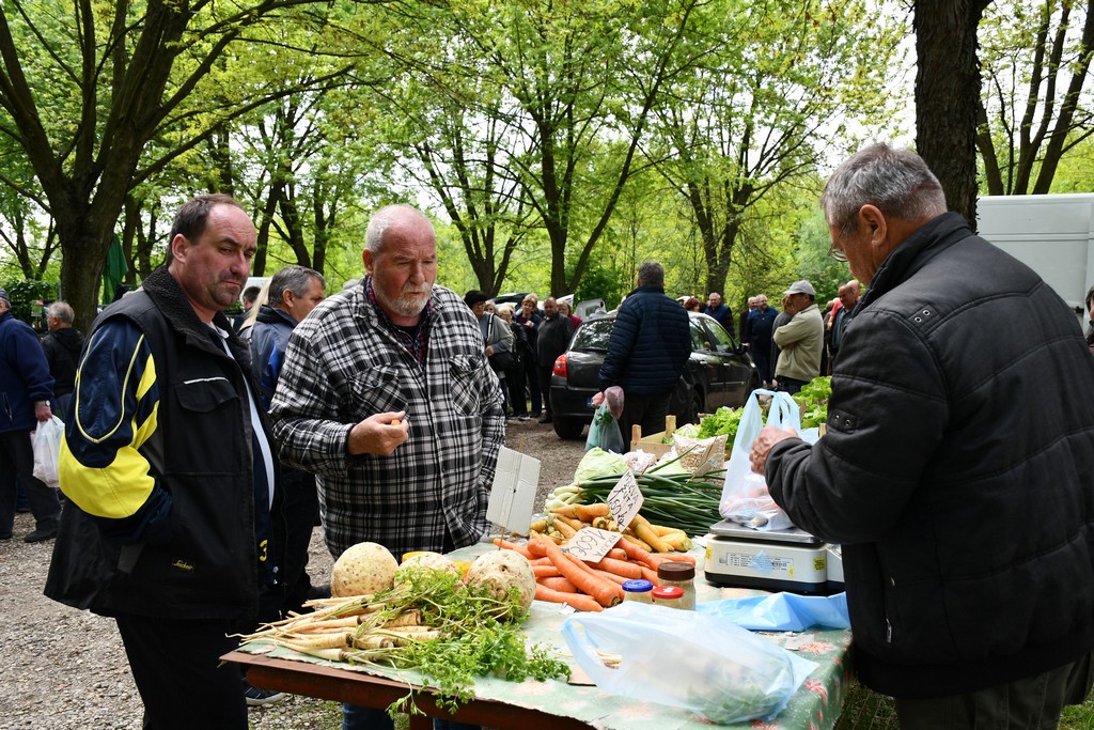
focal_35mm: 34
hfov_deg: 55.8
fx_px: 1033
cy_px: 365
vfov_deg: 38.9
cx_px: 547
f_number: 5.6
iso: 220
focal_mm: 23
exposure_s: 1/250
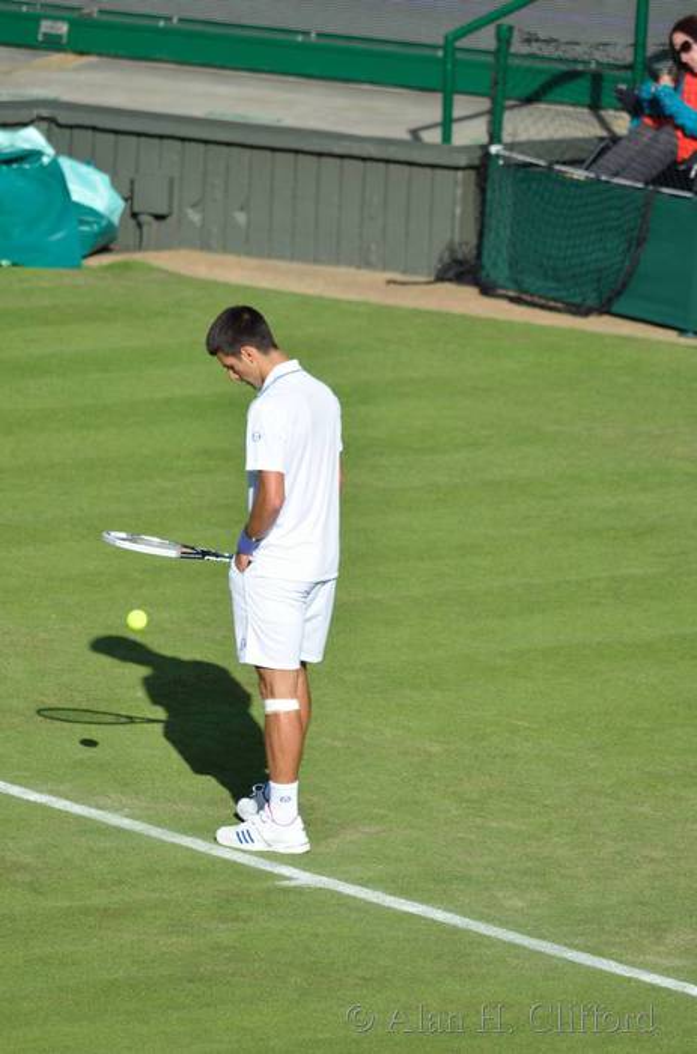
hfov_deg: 2.7
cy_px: 527
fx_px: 14891
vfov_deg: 4.1
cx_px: 348
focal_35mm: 510
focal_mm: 340
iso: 110
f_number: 5.3
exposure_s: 1/500
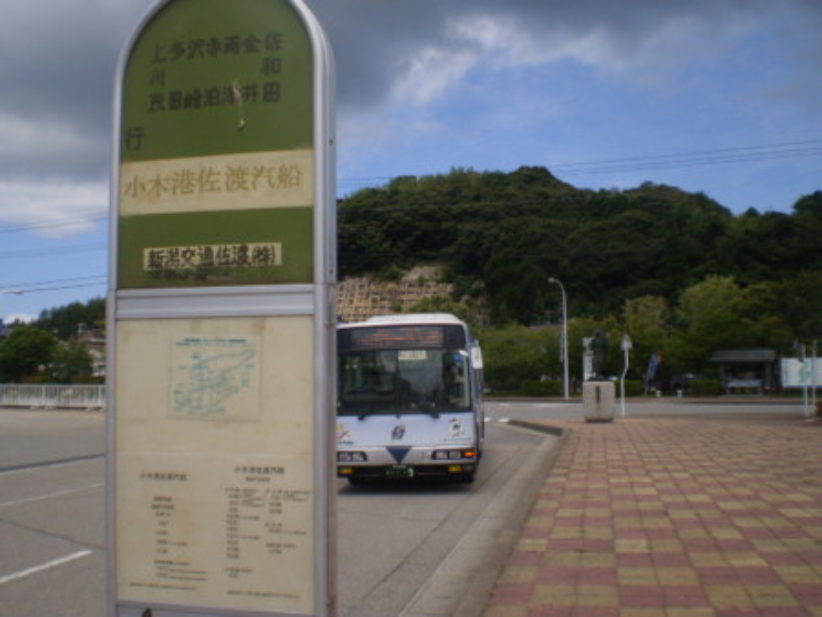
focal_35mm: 36
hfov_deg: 51.3
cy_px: 308
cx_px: 411
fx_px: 855
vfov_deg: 39.7
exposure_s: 1/800
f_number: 4.6
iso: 64
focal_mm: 6.3
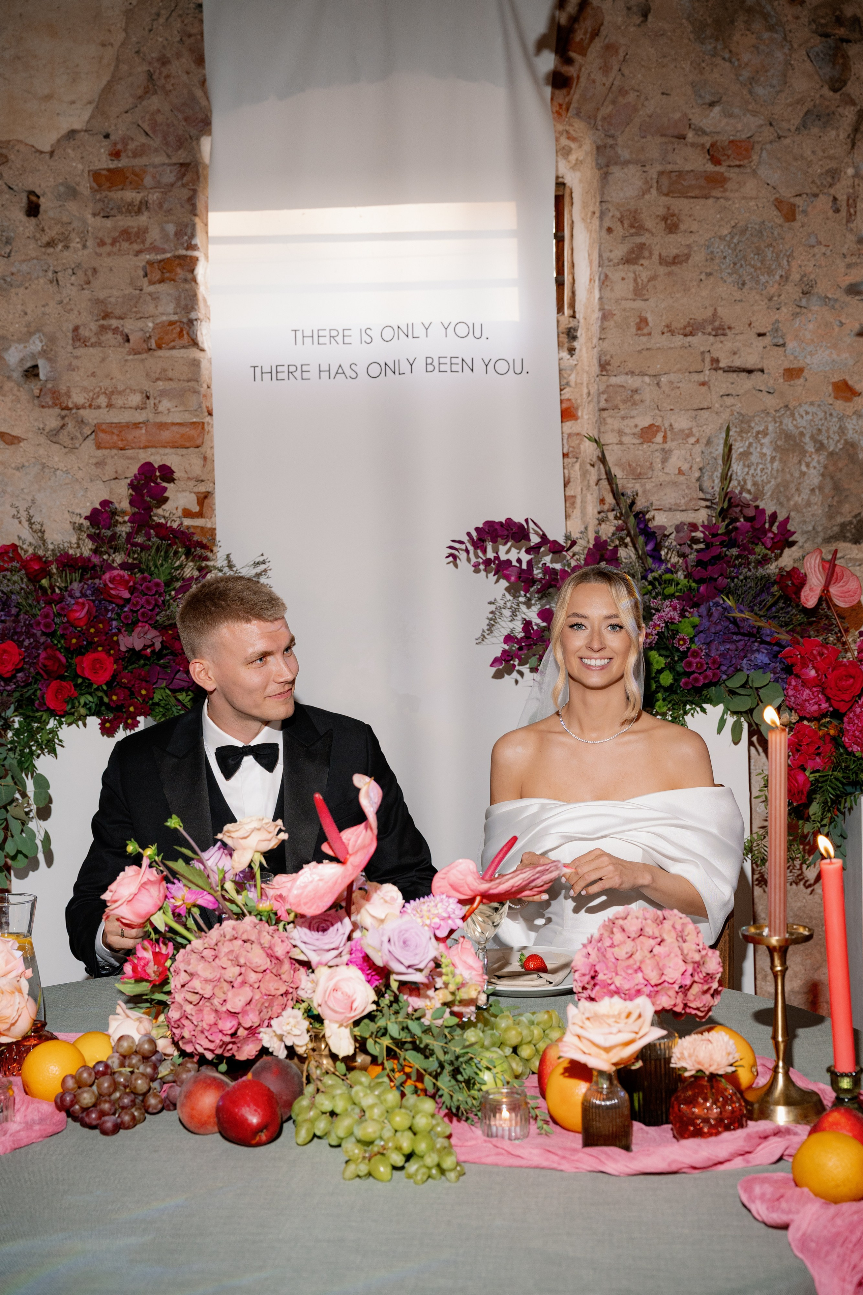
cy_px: 648
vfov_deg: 44.5
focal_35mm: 44
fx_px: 1582
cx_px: 432
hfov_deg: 30.5
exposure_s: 1/160
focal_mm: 44
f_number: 5.6
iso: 400
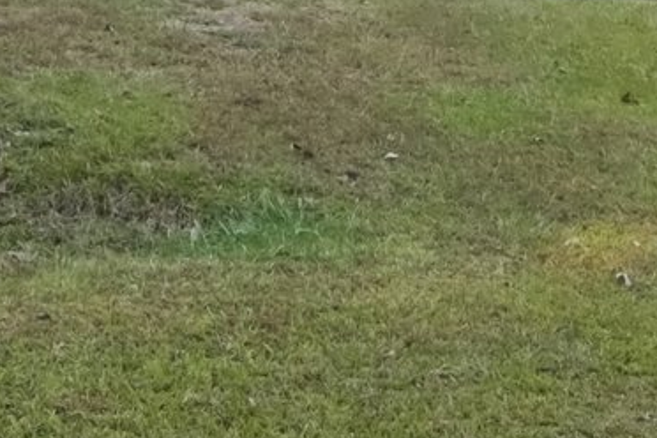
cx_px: 443
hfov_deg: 23.0
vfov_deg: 13.2
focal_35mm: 88
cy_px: -472
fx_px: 1606
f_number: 8
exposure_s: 1/80
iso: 200
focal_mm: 16
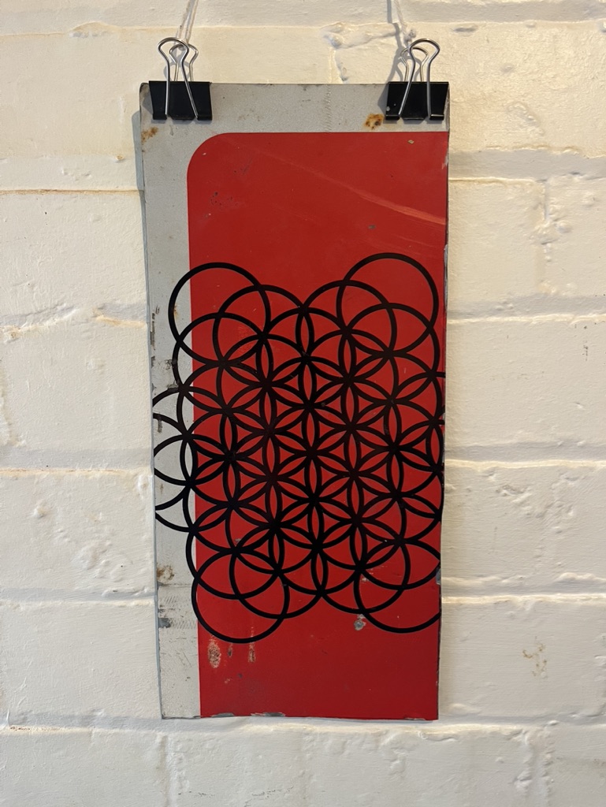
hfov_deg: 53.1
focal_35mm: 26
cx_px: 303
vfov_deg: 67.3
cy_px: 404
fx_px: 606
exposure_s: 1/60
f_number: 1.6
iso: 200
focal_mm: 5.1
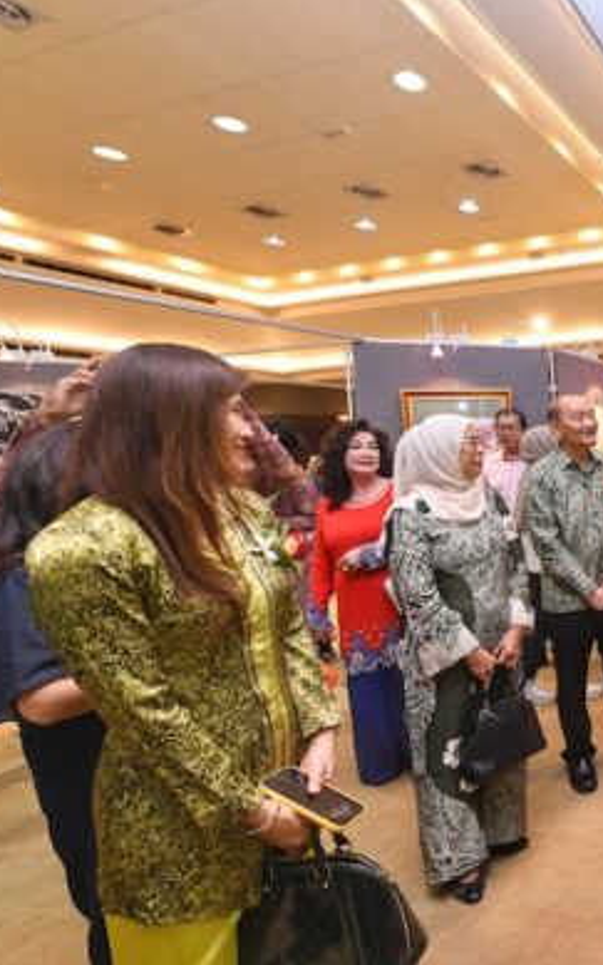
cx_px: 727
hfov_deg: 39.4
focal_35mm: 22
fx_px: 579
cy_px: 491
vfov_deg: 79.7
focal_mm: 14
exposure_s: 1/125
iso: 3200
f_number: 7.1
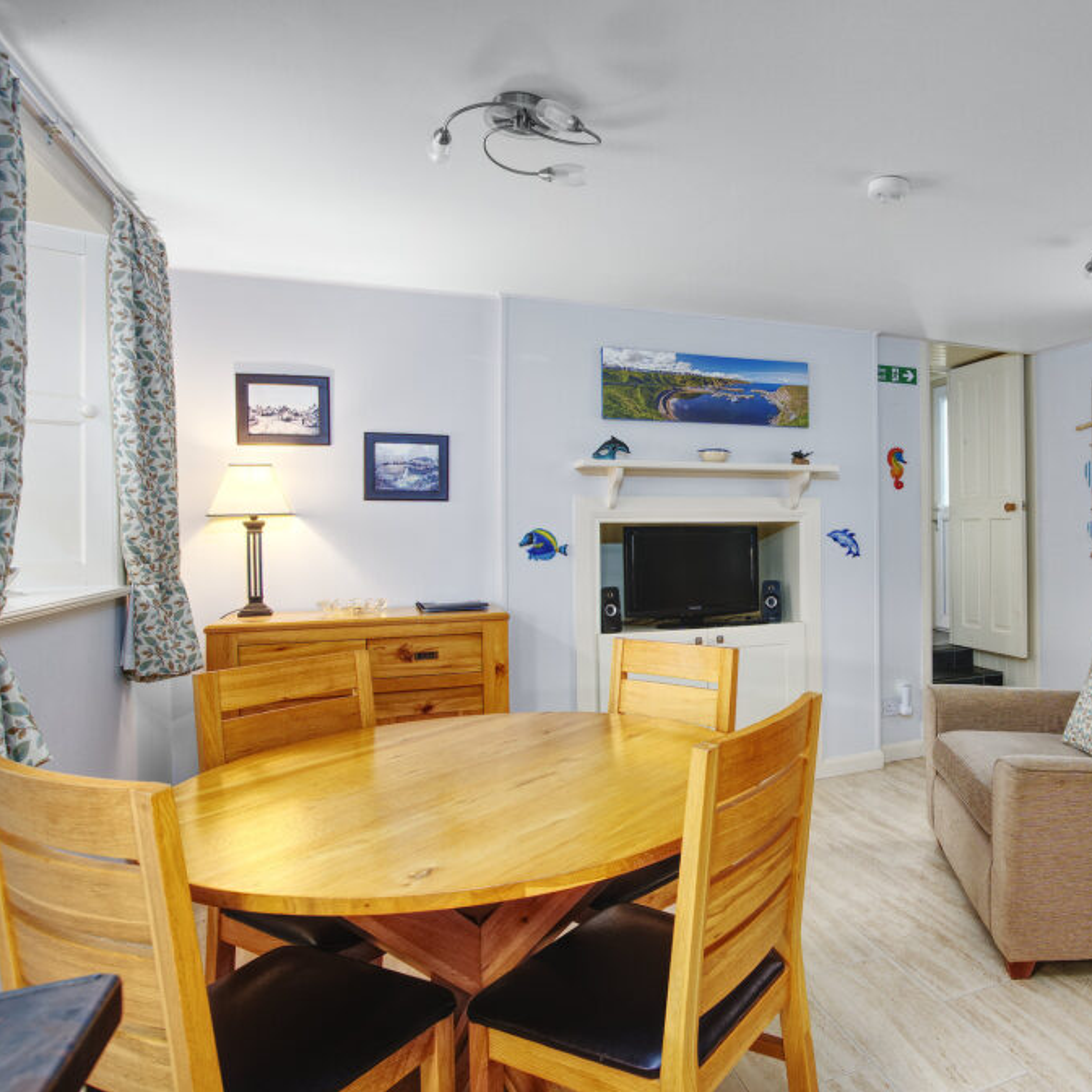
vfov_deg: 69.6
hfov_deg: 66.9
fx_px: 785
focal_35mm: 22
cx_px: 764
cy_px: 541
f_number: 5.6
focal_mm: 17
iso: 100
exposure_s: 1/6
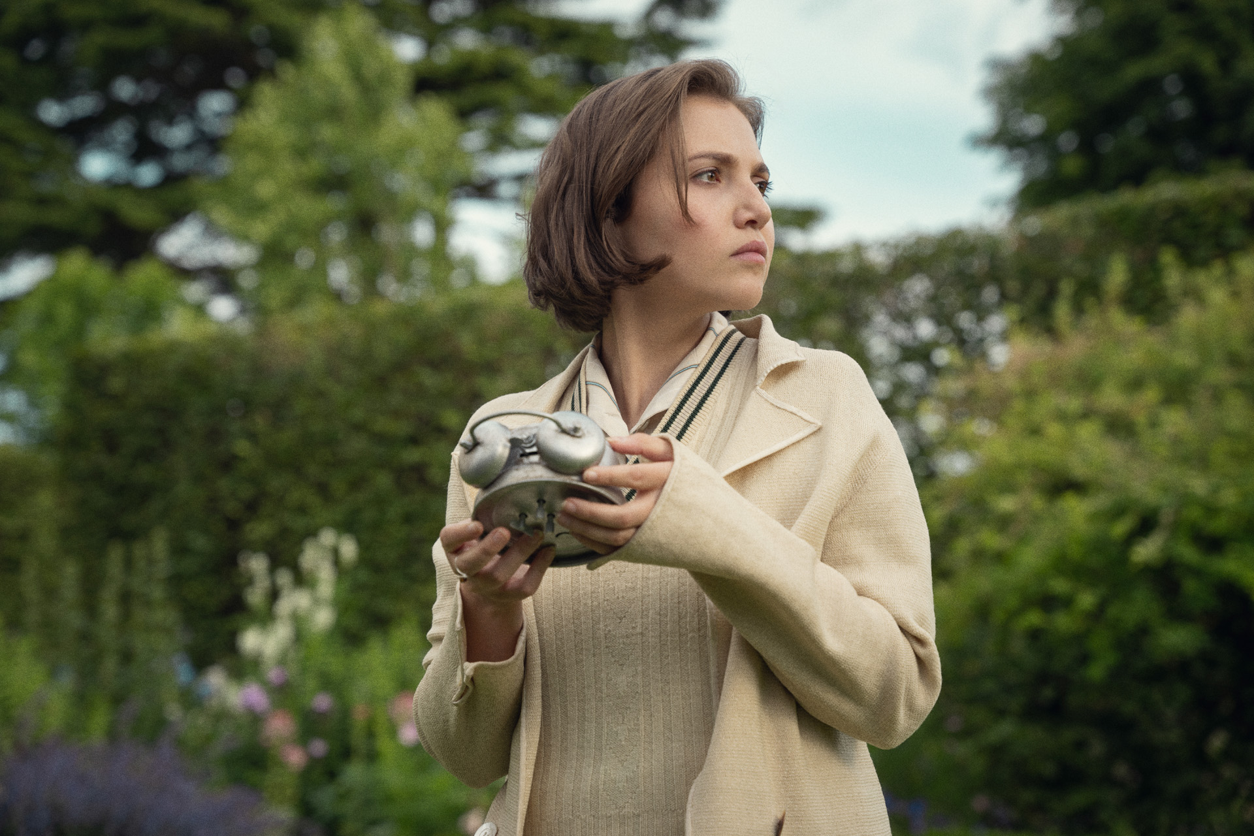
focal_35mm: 70
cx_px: 627
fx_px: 2438
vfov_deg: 19.5
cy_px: 418
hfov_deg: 28.8
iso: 200
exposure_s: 1/500
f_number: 4
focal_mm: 70
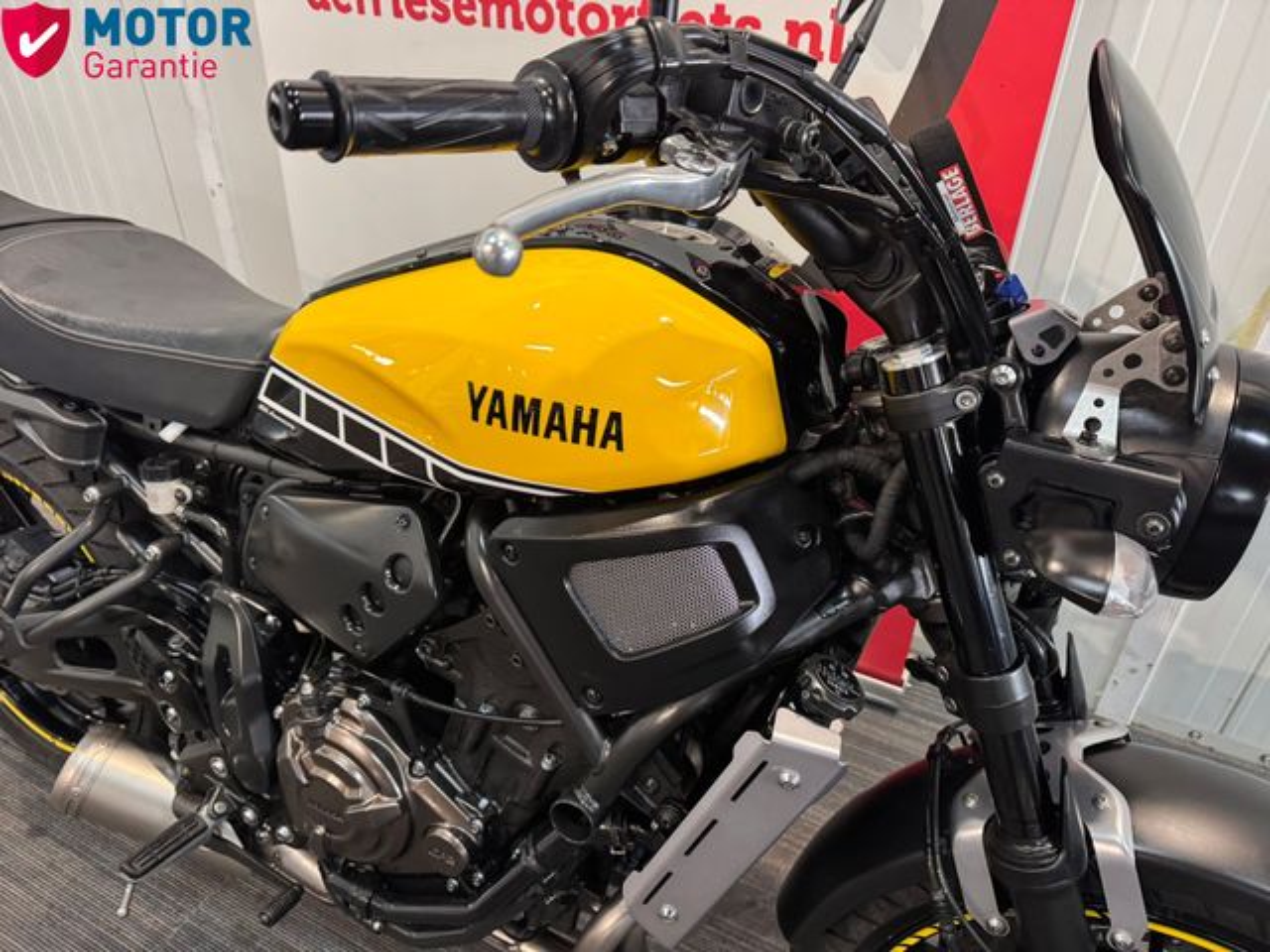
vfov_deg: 56.8
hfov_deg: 71.6
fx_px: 881
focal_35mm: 24
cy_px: 476
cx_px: 635
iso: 400
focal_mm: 6.76
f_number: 1.78
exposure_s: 1/50
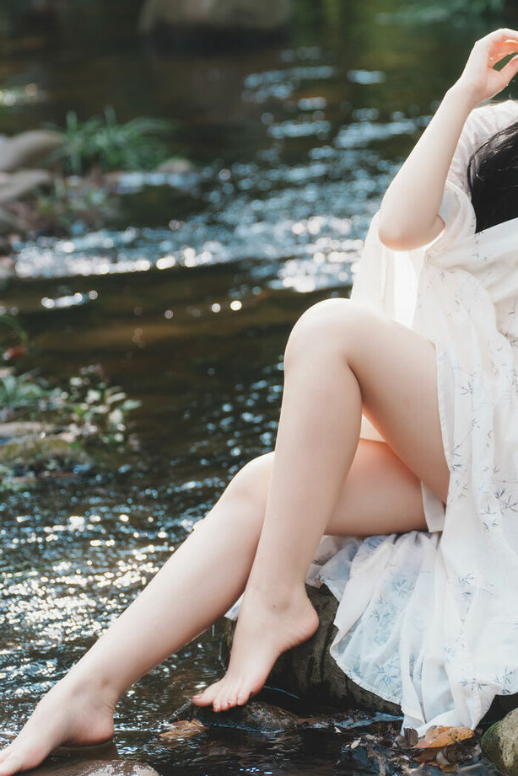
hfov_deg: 9.6
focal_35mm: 142
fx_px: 3065
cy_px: 380
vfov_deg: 14.4
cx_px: 438
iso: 125
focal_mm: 83
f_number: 2.8
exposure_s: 1/200
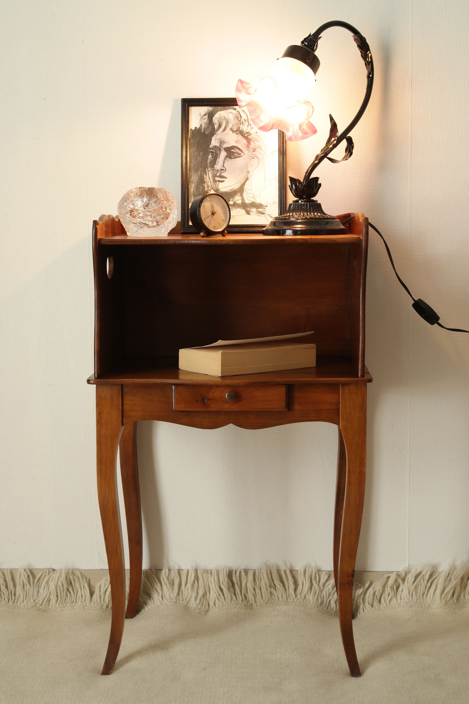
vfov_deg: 34.5
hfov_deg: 23.4
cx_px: 234
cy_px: 352
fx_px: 1133
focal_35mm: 58
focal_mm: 38
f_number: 5.6
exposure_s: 1/25
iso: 400
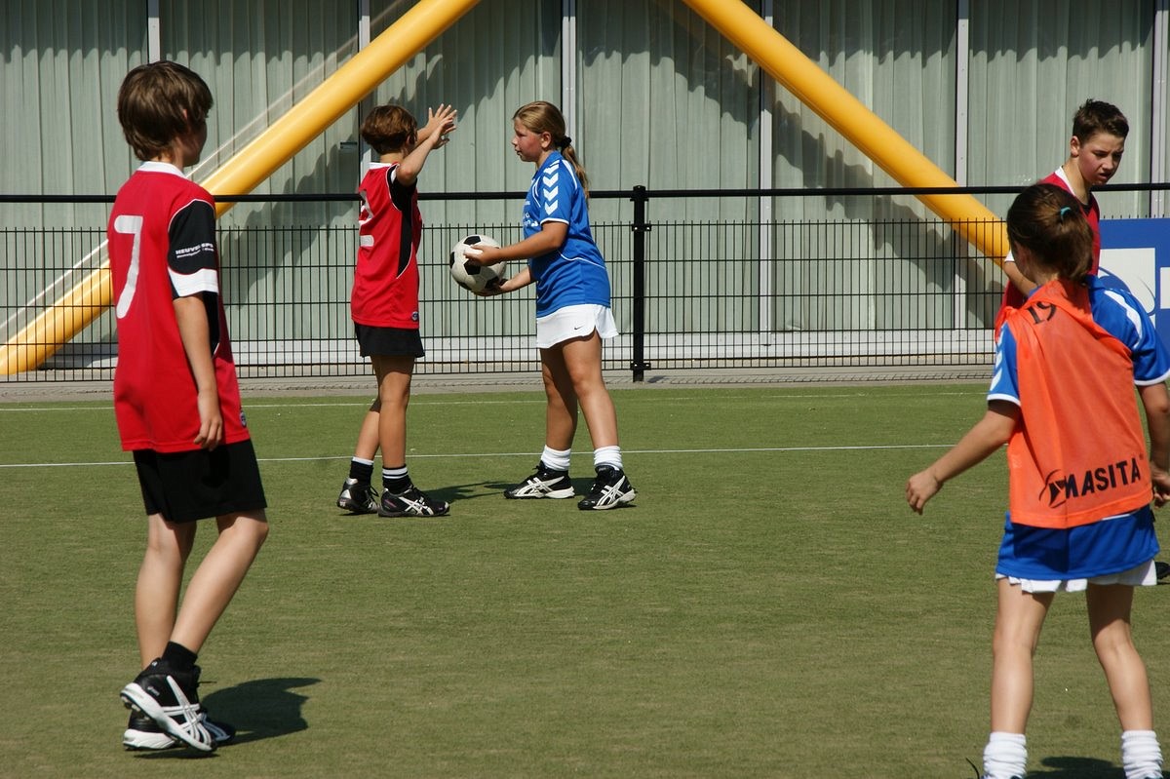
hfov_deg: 10.2
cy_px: 390
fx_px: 6578
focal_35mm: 202
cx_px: 585
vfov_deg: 6.8
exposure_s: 1/400
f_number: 13
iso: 200
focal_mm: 135
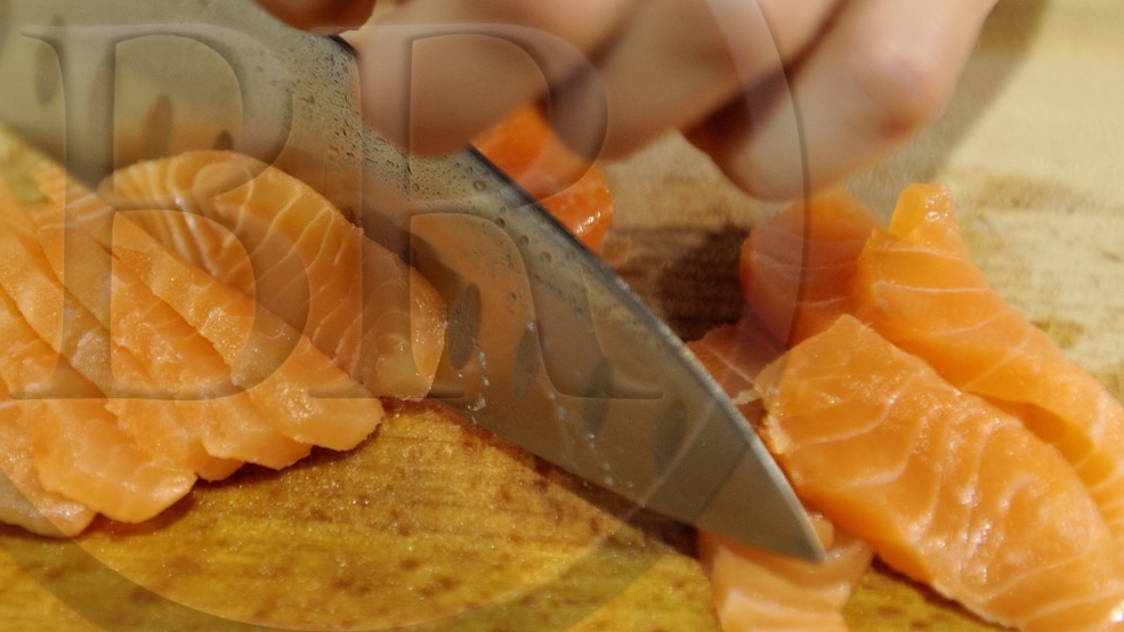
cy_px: 213
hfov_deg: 17.9
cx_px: 333
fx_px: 3547
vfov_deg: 10.2
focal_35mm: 119
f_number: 3.5
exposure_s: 1/60
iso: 1250
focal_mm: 70
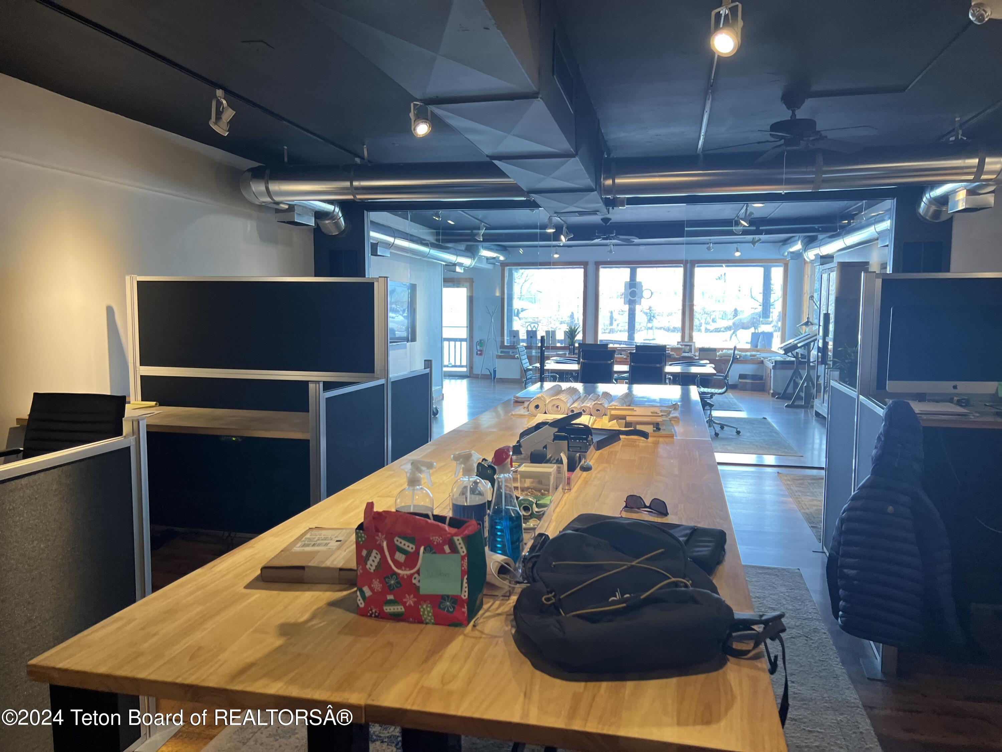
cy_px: 376
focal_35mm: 26
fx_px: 753
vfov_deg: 53.1
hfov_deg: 67.3
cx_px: 501
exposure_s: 1/120
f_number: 1.5
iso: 80
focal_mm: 5.7
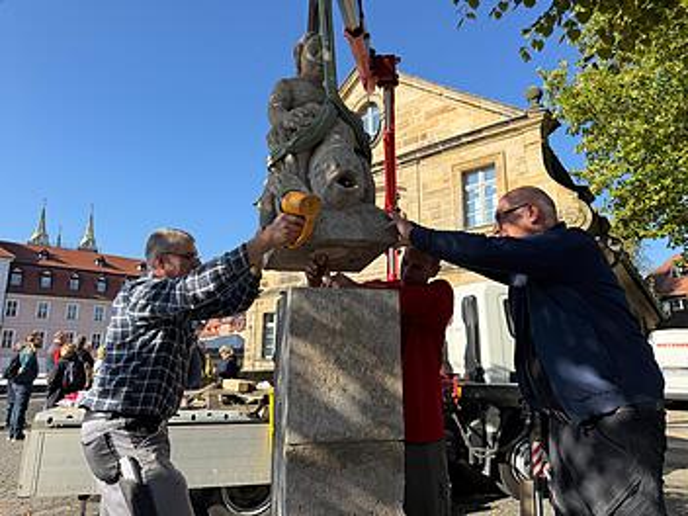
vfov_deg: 56.8
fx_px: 477
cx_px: 344
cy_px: 258
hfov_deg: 71.6
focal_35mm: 24
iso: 80
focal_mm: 6.76
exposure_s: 1/2370
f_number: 1.78
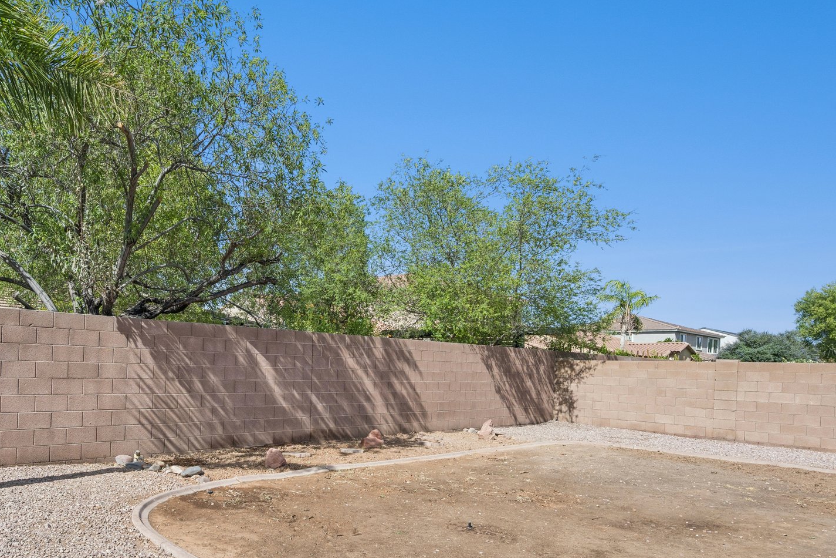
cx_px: 263
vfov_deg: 53.0
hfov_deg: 71.7
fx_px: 551
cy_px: 353
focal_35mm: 24
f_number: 8
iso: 320
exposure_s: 1/800
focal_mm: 16.5
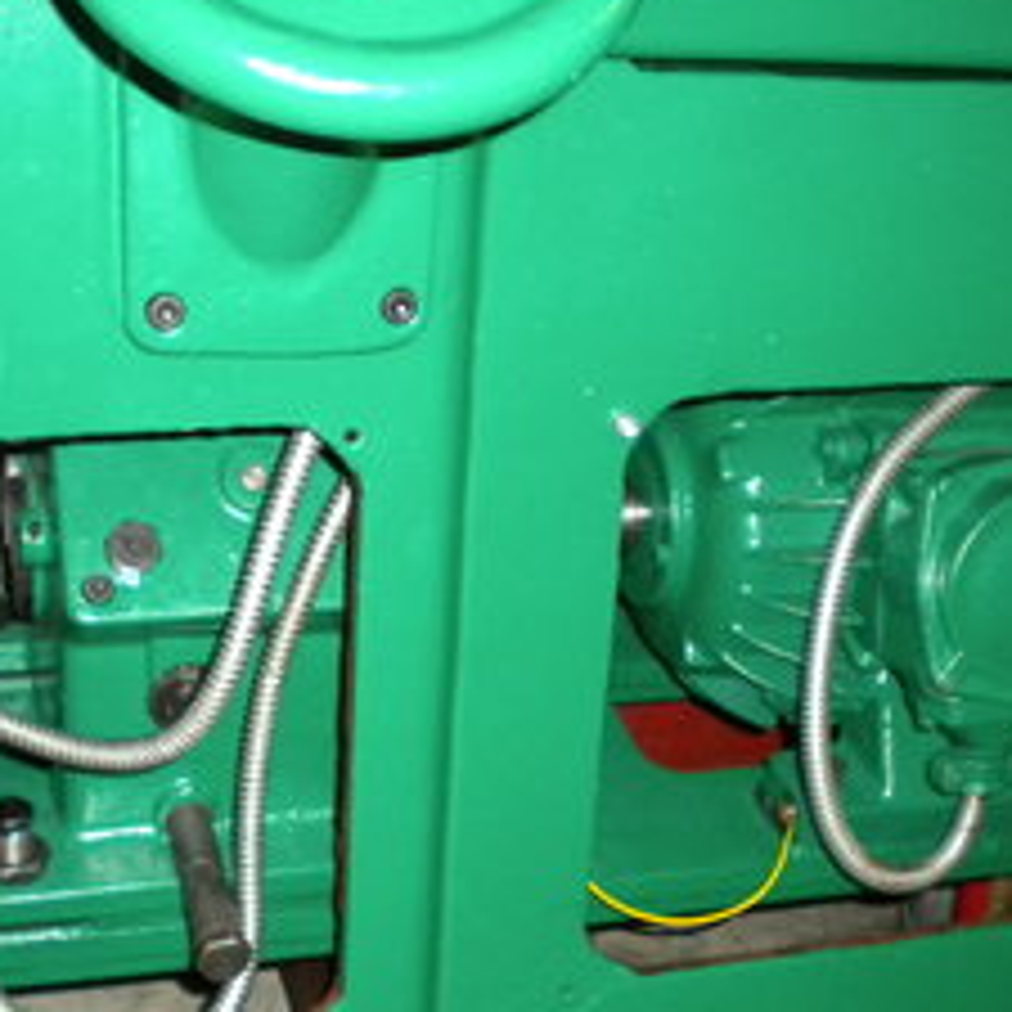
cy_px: 643
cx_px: 427
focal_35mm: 55
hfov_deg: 31.0
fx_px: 1819
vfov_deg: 30.9
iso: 400
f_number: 3.1
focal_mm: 6.3
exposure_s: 1/30
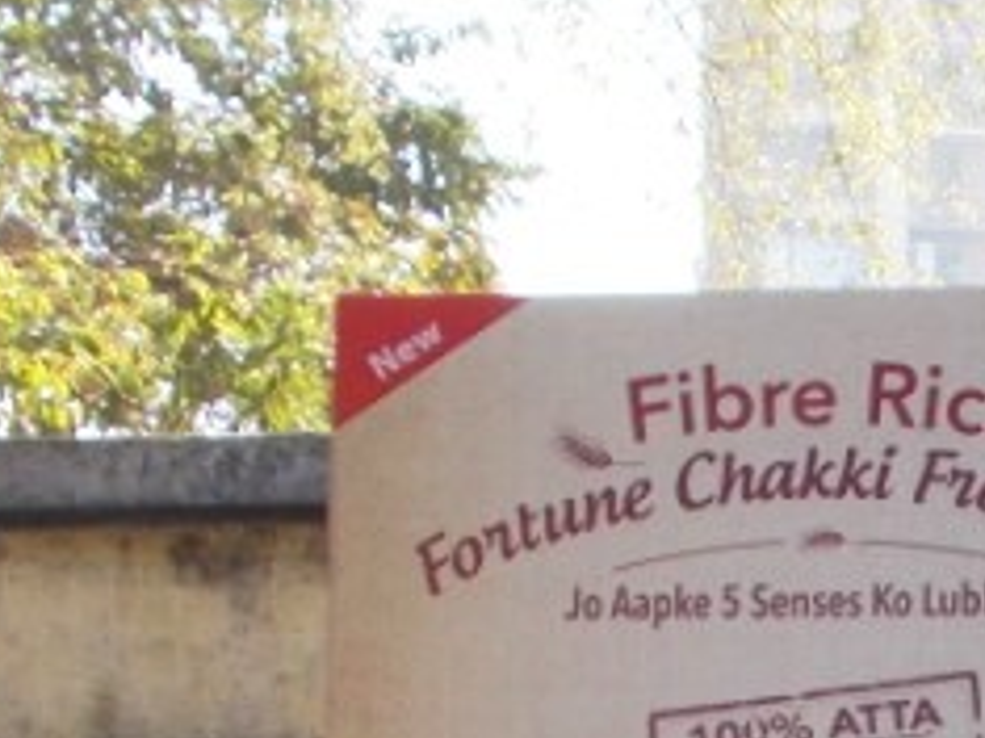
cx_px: 1551
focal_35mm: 131
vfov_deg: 10.8
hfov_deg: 14.0
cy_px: 1170
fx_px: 3726
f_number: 3.4
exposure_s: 1/200
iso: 80
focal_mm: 5.3
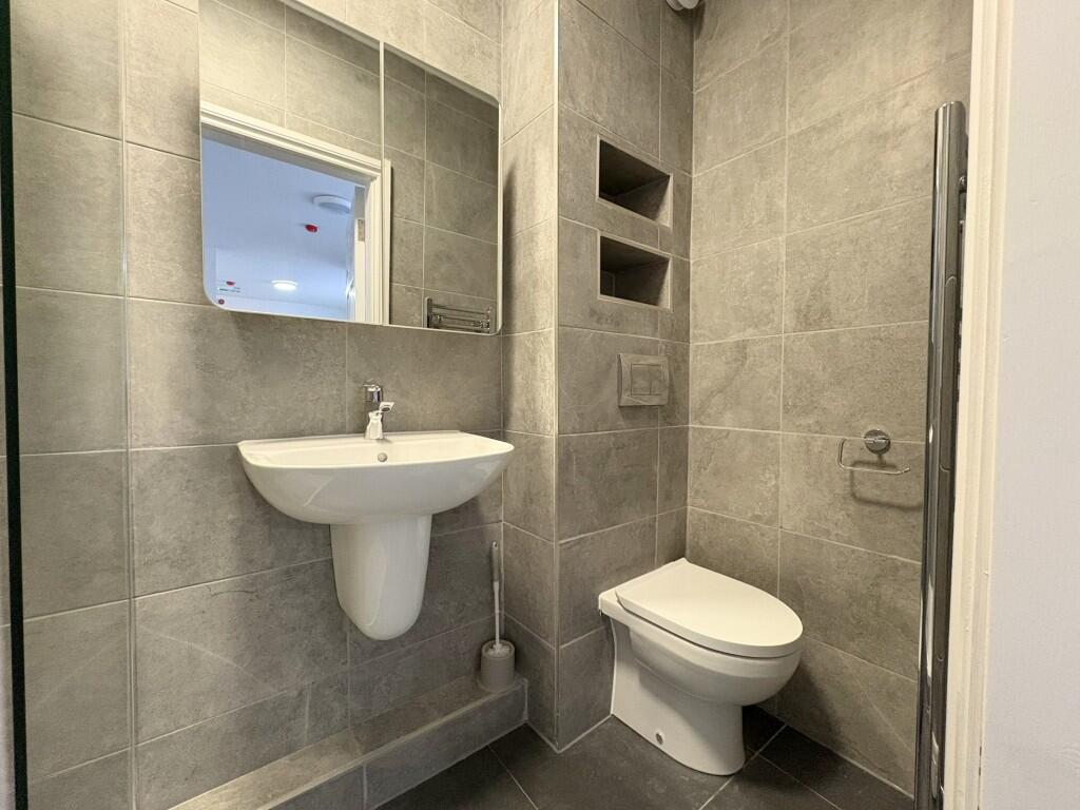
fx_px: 437
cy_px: 405
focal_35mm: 14
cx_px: 540
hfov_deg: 102.1
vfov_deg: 85.7
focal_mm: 2.22
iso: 500
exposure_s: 1/50
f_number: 2.2
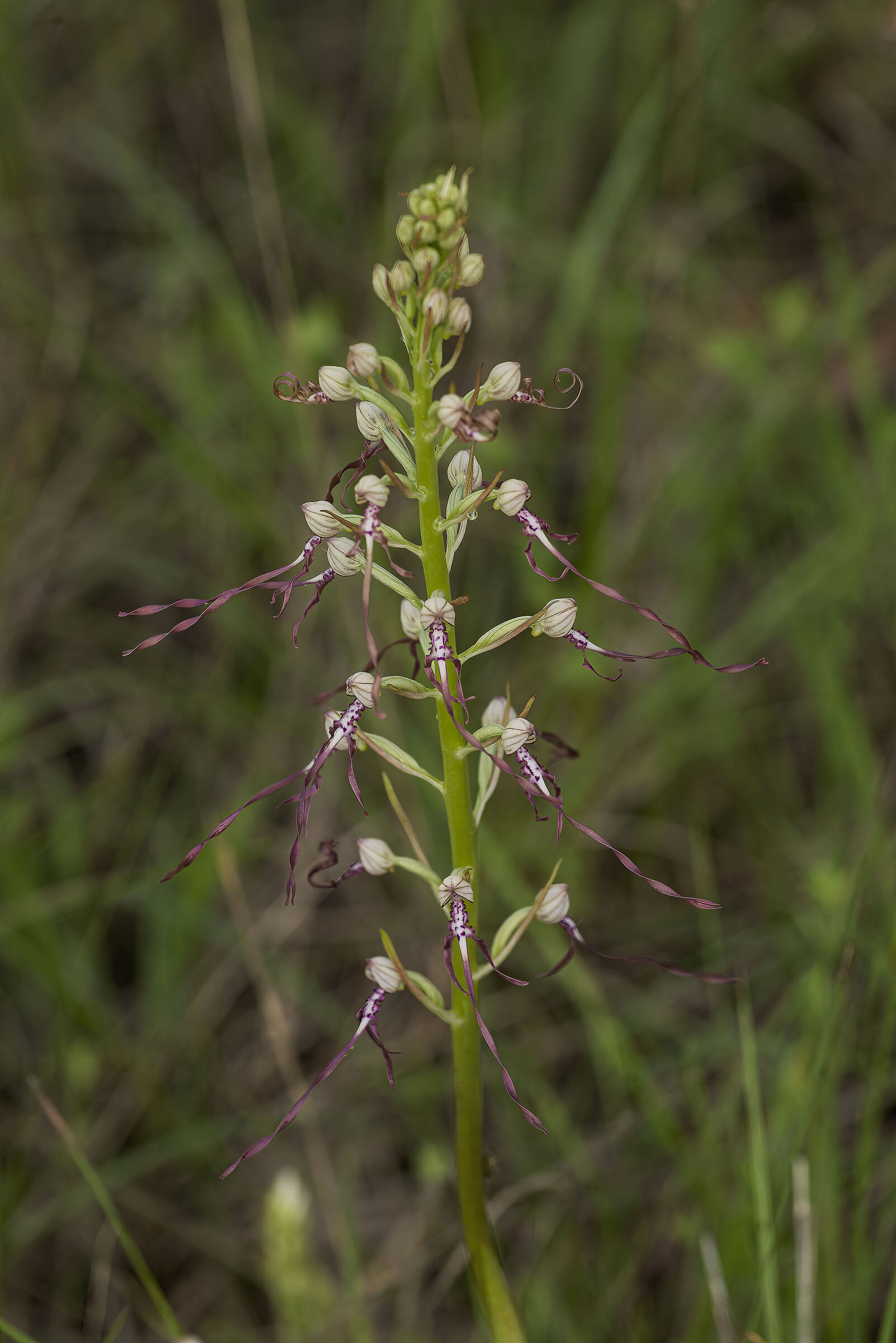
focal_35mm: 190
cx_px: 448
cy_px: 672
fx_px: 7087
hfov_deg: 7.2
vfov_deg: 10.8
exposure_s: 1/1600
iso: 800
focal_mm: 190
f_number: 9
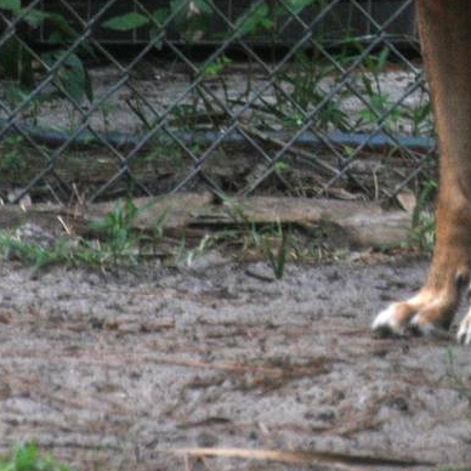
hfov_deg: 1.1
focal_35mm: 1577
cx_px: 574
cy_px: -55
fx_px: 24276
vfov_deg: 1.1
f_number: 5.6
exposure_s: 1/160
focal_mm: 300
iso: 400
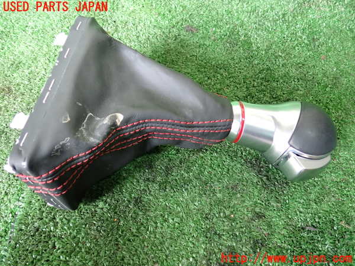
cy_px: 133
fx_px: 308
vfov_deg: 46.8
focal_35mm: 30
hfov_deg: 60.0
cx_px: 178
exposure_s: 1/30
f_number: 2.3
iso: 400
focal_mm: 5.4
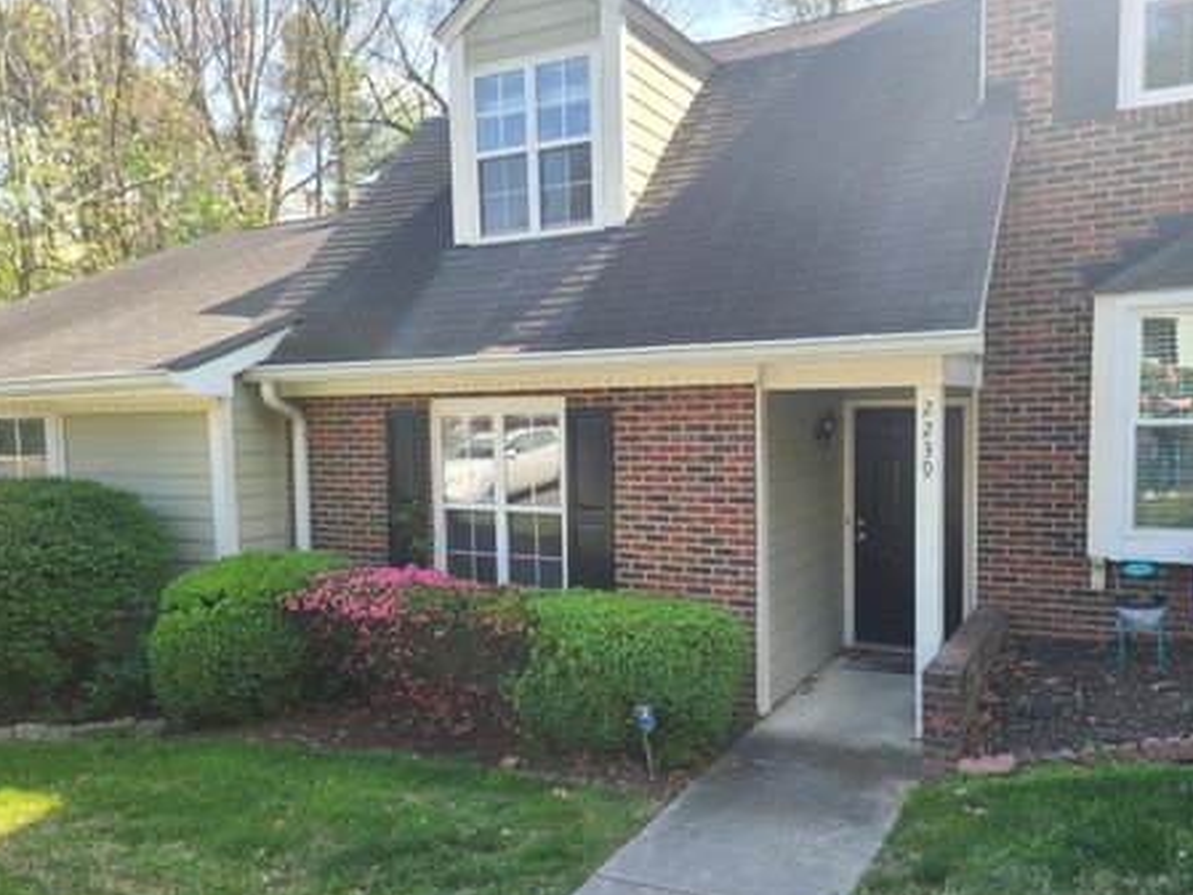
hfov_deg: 61.7
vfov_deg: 48.2
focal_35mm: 29
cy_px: 491
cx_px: 610
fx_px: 999
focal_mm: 5.4
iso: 40
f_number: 1.8
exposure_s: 1/410
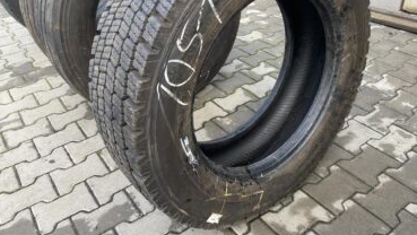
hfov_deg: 59.3
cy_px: 79
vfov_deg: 35.3
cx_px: 231
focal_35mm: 33
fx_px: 365
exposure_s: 1/176
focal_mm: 4.25
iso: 32
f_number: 1.8
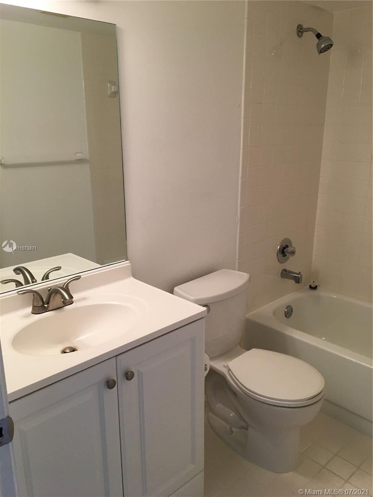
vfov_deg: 61.7
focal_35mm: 29
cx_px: 186
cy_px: 248
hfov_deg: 48.2
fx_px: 417
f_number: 2.2
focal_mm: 4.15
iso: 40
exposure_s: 1/30
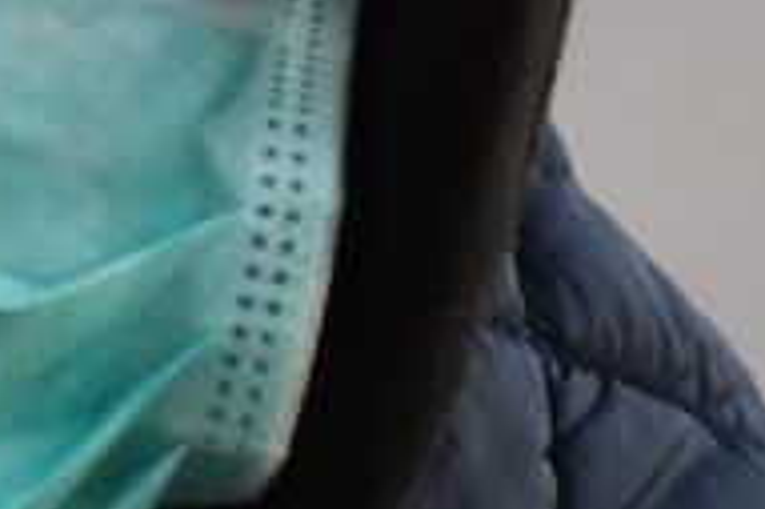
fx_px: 31064
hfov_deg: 1.4
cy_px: -196
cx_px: -533
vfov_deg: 0.9
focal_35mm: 1463
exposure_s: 1/400
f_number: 8
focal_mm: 155
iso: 800
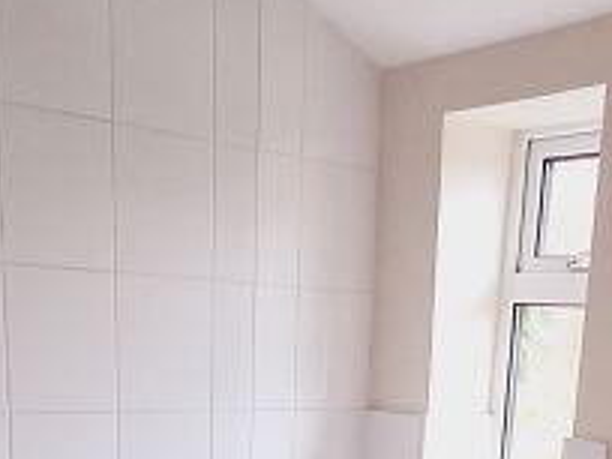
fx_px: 902
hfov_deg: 37.3
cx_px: 375
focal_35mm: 51
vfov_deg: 25.2
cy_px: 573
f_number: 2.2
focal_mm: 2.2
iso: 125
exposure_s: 1/50
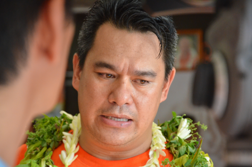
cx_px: 126
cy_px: 84
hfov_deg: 14.0
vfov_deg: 9.3
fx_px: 1027
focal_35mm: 147
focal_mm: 98
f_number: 8
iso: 3200
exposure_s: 1/250
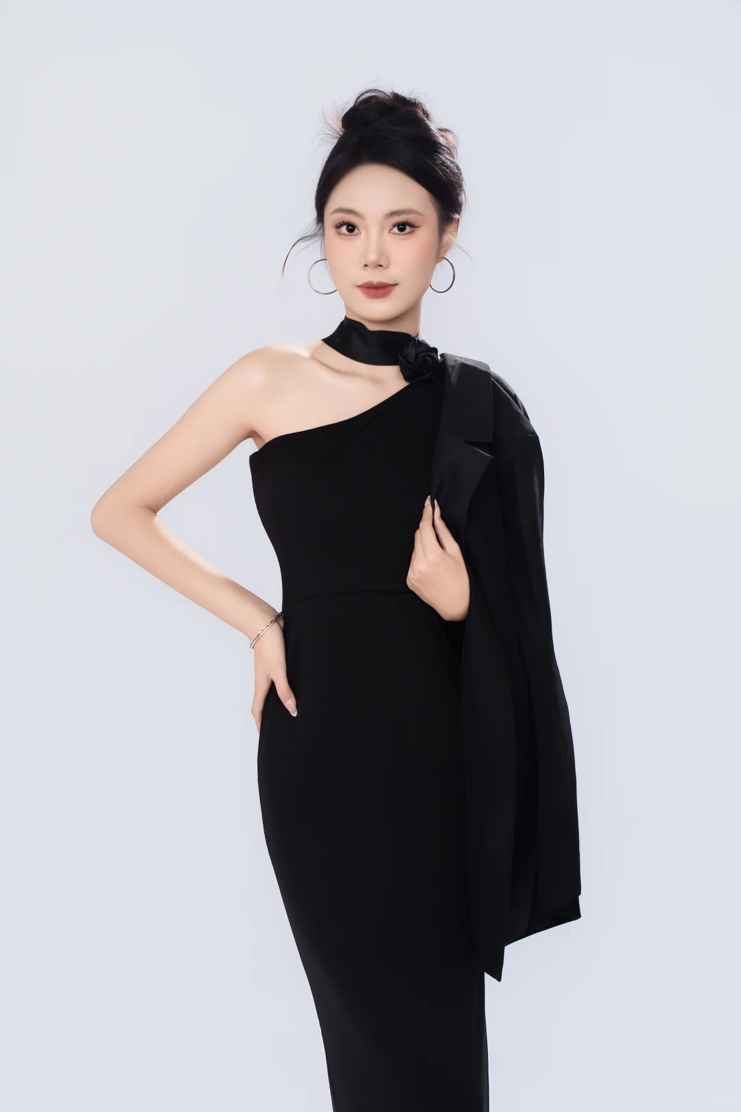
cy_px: 556
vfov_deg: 38.9
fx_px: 1575
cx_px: 370
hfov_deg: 26.5
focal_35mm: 51
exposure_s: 1/160
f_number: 7.1
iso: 160
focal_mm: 51
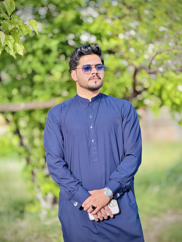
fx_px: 841
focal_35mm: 120
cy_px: 121
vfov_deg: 16.4
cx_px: 91
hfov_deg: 12.3
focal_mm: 15.66
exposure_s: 1/277
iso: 64
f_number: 2.8
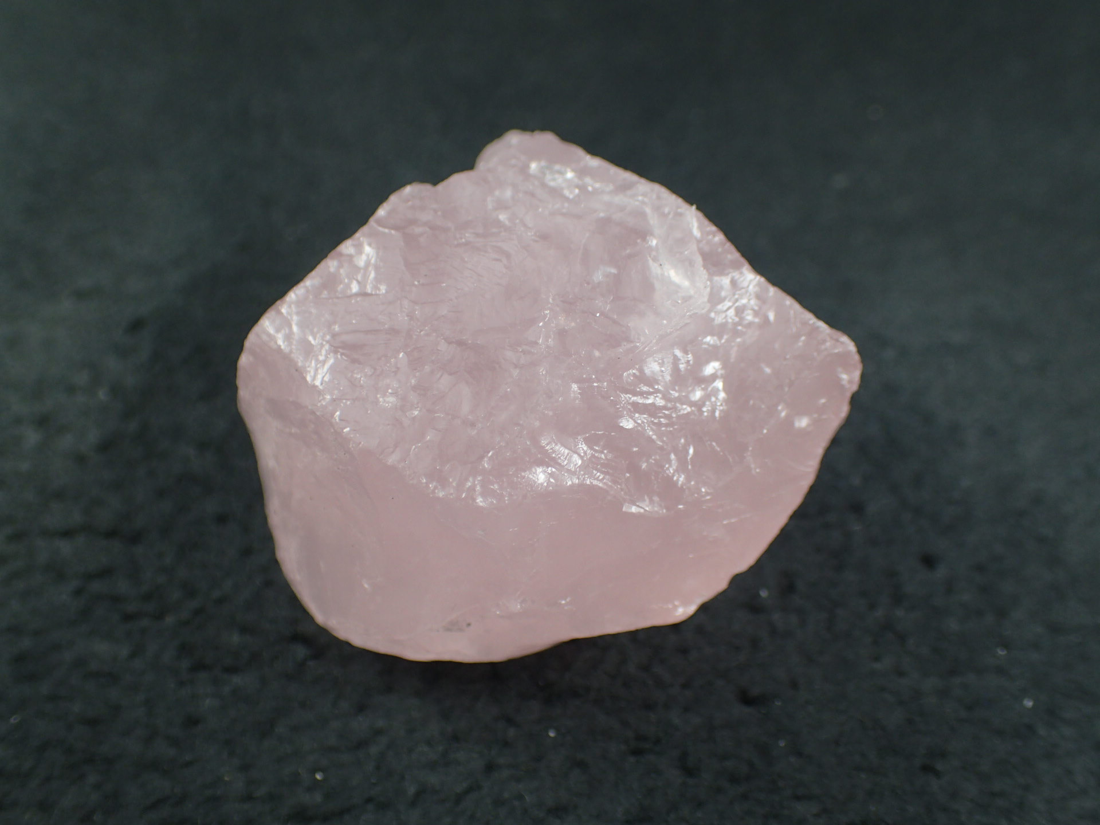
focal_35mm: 38
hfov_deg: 49.0
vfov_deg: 37.7
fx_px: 1208
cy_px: 412
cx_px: 550
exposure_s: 1/160
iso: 125
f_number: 2.7
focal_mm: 6.86
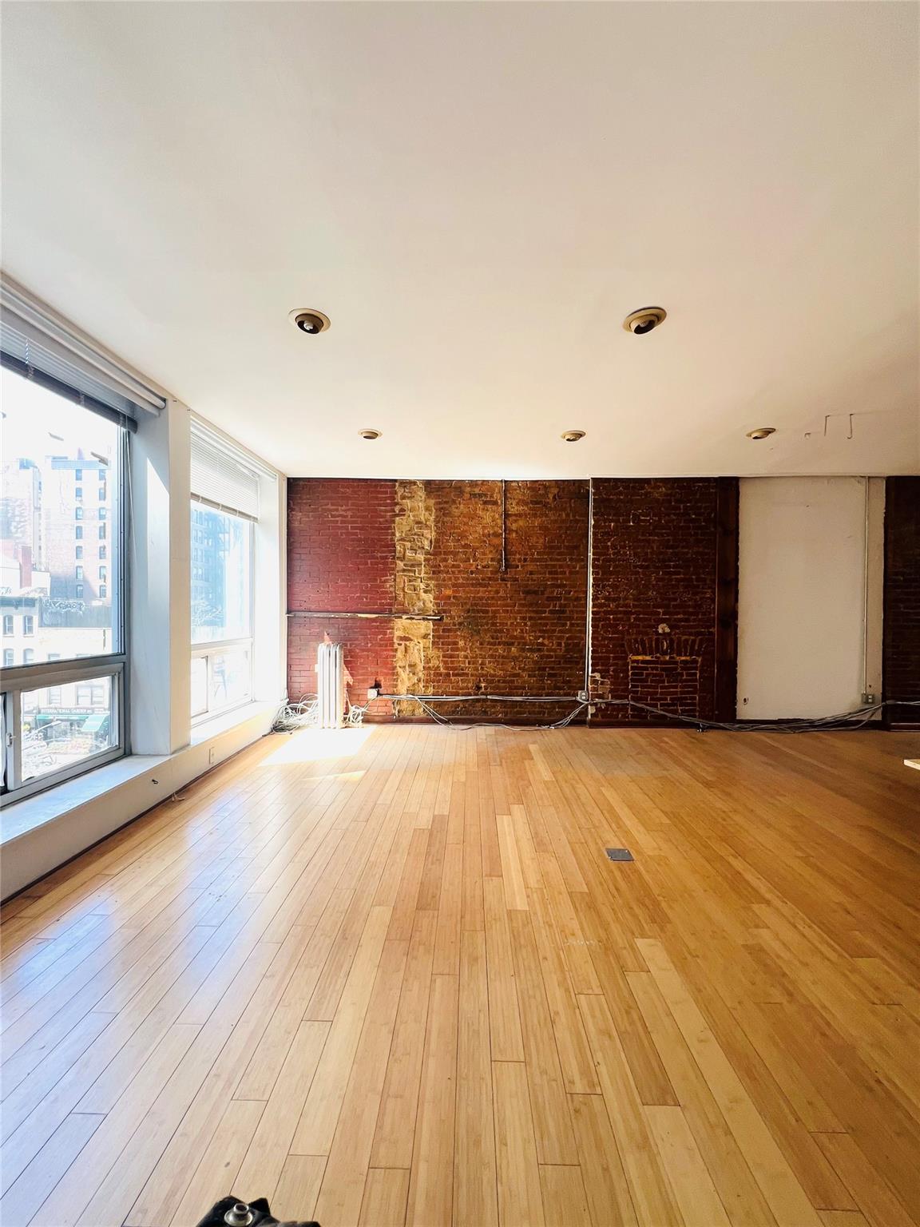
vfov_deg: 106.2
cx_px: 460
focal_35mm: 13
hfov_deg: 89.9
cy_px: 614
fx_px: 461
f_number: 1.8
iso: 50
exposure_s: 1/99
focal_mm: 1.57
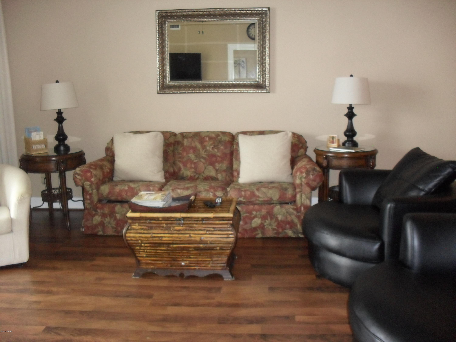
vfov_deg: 40.7
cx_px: 228
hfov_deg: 52.6
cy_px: 171
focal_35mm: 35
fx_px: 461
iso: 320
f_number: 3.2
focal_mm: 6.3
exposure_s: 1/45
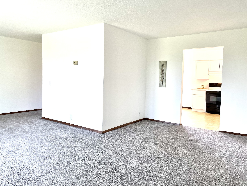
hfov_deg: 67.3
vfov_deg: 53.1
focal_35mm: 26
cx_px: 124
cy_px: 93
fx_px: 186
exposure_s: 1/120
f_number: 1.6
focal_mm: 4.2
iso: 80
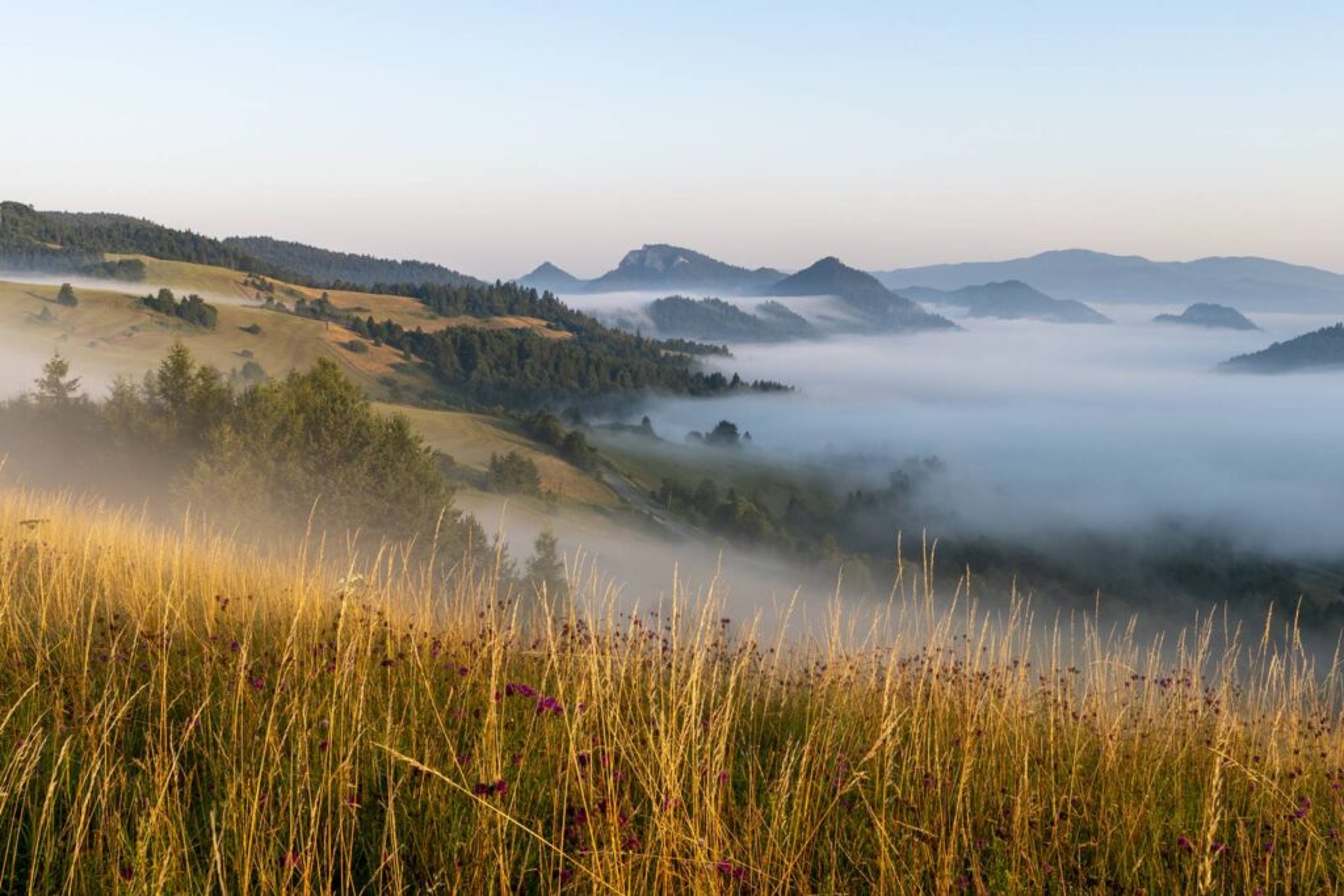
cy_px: 448
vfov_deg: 36.9
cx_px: 672
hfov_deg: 53.1
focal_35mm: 36
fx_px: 1344
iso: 100
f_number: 13
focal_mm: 24
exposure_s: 1/60
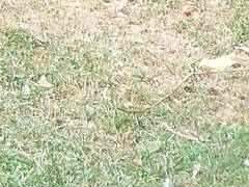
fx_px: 4949
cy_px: -424
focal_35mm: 688
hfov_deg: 2.8
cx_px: -498
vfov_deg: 2.1
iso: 80
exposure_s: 1/250
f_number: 3.9
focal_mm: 18.3
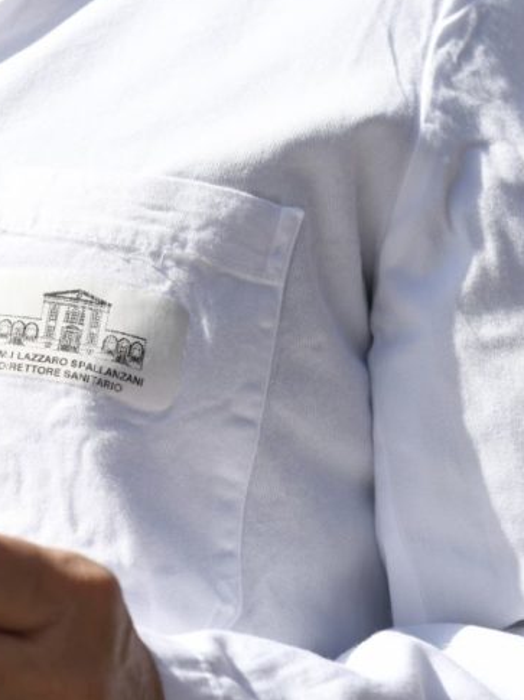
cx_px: 51
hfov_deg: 9.2
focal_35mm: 160
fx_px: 3234
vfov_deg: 12.4
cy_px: 336
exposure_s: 1/320
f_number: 8
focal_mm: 70
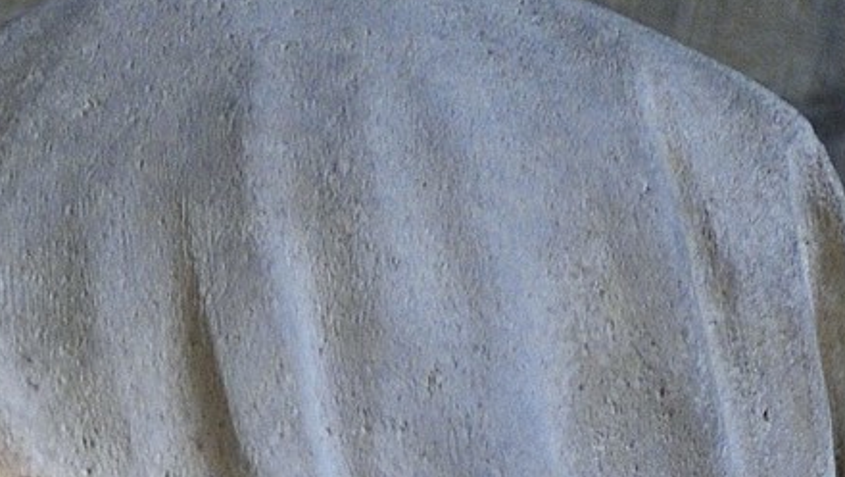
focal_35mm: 400
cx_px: -6
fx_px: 8967
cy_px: 1990
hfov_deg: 5.4
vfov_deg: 2.9
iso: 1600
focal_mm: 70
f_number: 5.6
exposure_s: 1/10
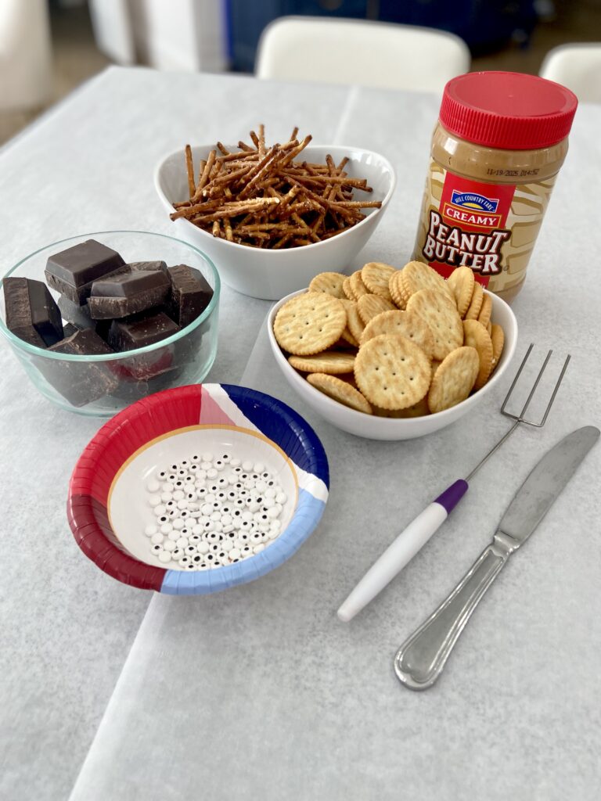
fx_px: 602
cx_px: 300
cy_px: 400
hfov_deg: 53.1
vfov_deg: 67.3
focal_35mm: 26
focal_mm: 4.25
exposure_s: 1/120
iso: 64
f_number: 1.8
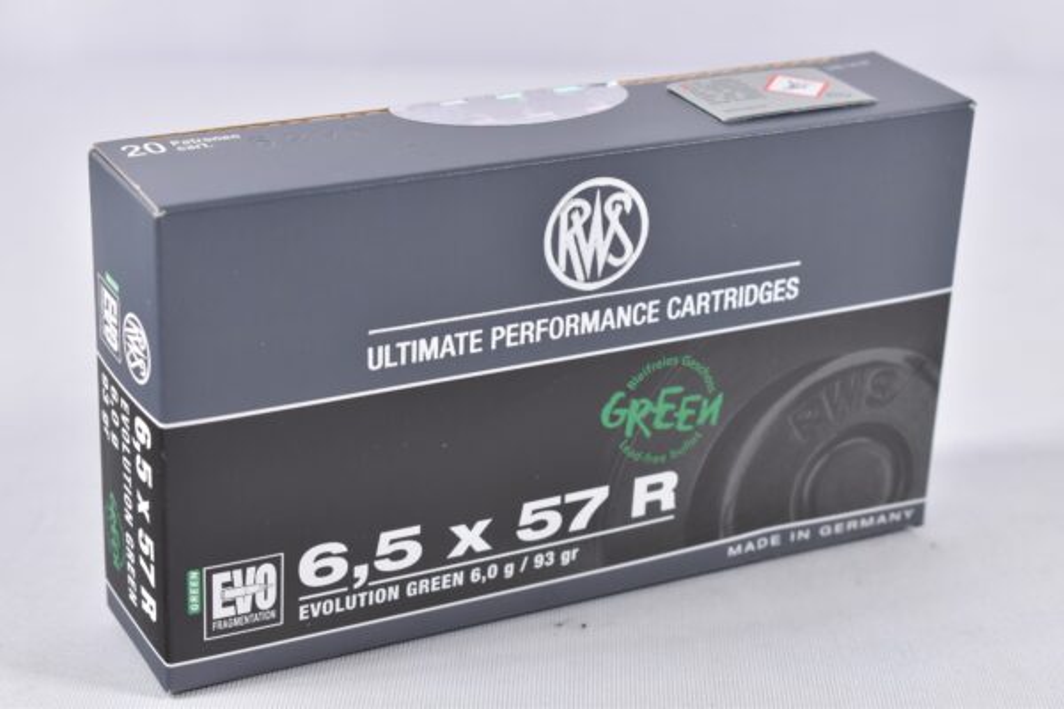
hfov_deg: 26.0
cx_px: 532
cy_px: 354
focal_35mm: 78
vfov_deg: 17.5
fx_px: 2305
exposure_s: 1/50
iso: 640
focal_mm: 52
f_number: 5.6
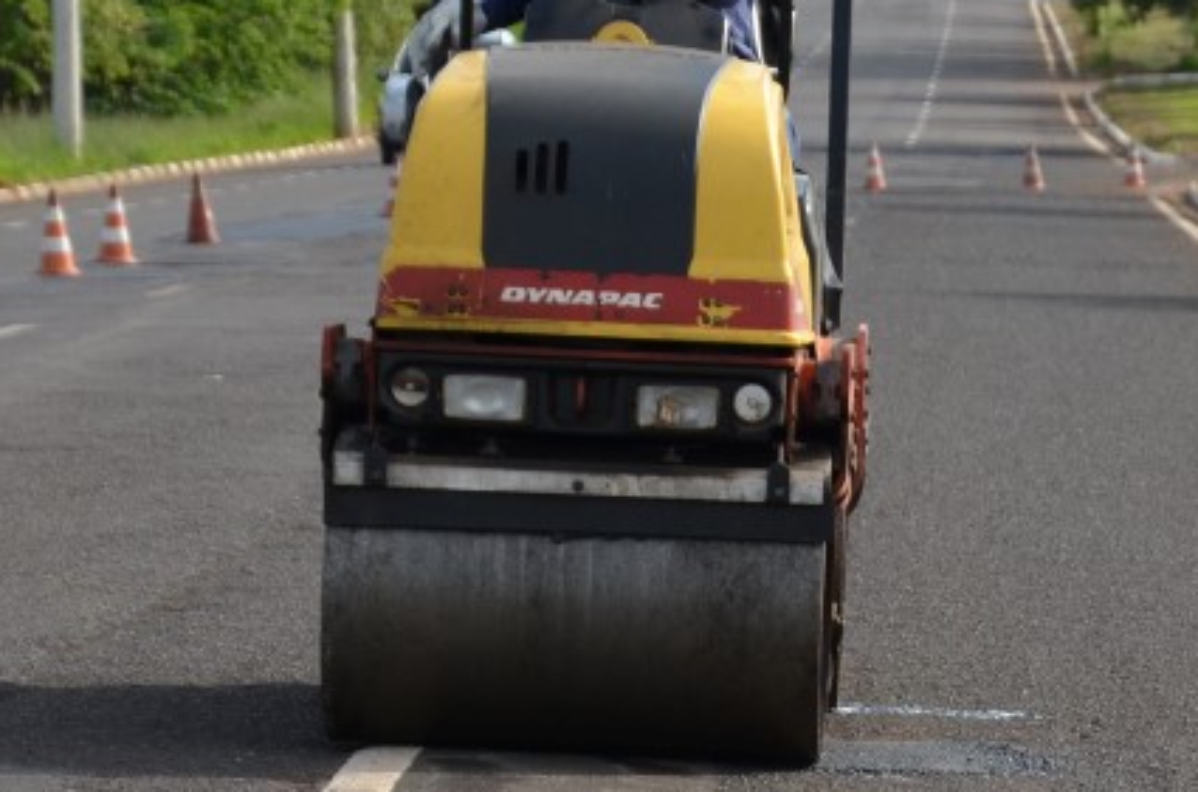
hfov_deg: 8.1
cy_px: 609
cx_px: 865
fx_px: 8431
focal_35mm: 254
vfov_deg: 5.4
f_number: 5.6
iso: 200
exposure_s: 1/500
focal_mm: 62
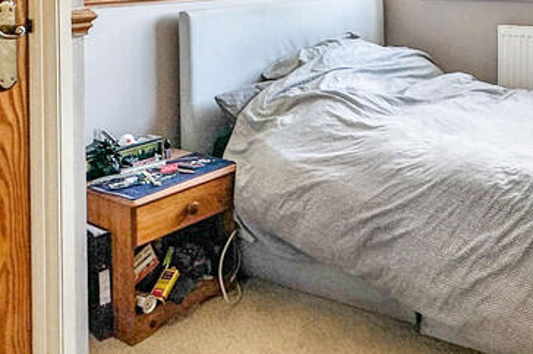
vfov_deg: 31.5
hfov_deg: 46.0
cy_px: 57
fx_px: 606
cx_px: 390
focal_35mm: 41
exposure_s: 1/400
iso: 40
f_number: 2.2
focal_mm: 2.22
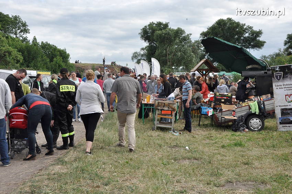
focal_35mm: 52
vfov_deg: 25.7
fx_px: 425
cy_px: 97
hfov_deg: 37.9
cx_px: 146
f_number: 22
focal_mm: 35
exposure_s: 1/160
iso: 1250
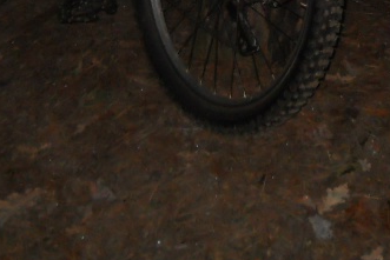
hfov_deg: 15.5
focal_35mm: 132
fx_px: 1431
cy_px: -158
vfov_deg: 10.0
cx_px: 290
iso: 200
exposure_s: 1/30
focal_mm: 6.72
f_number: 3.1
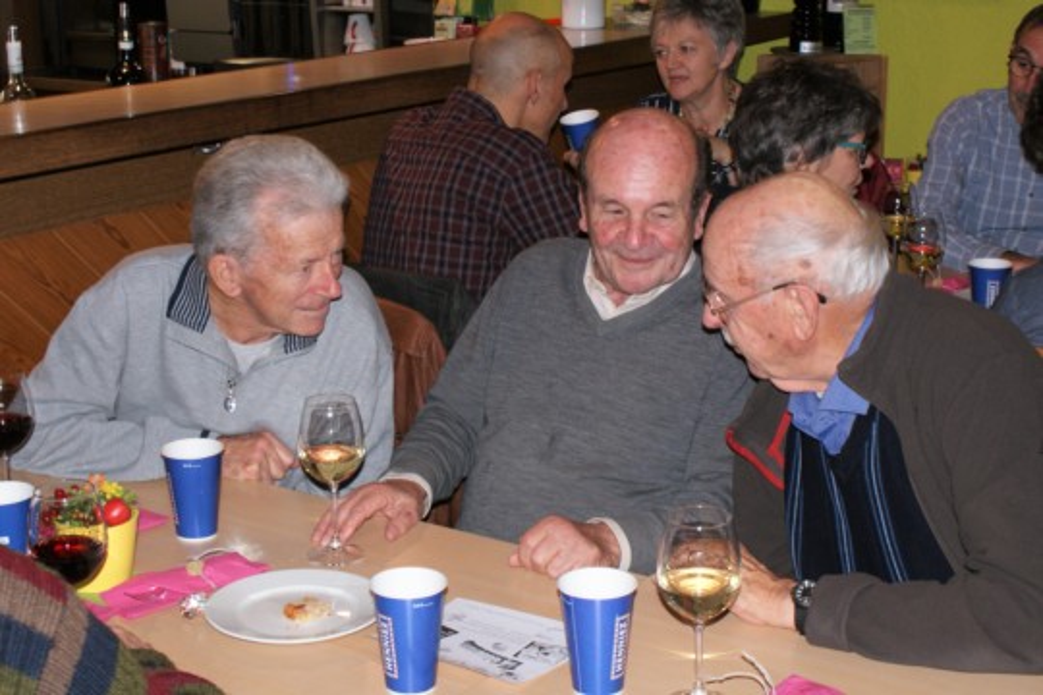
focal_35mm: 52
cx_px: 522
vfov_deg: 25.8
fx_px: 1521
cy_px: 348
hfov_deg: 37.9
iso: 400
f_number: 5.6
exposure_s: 1/60
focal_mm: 35
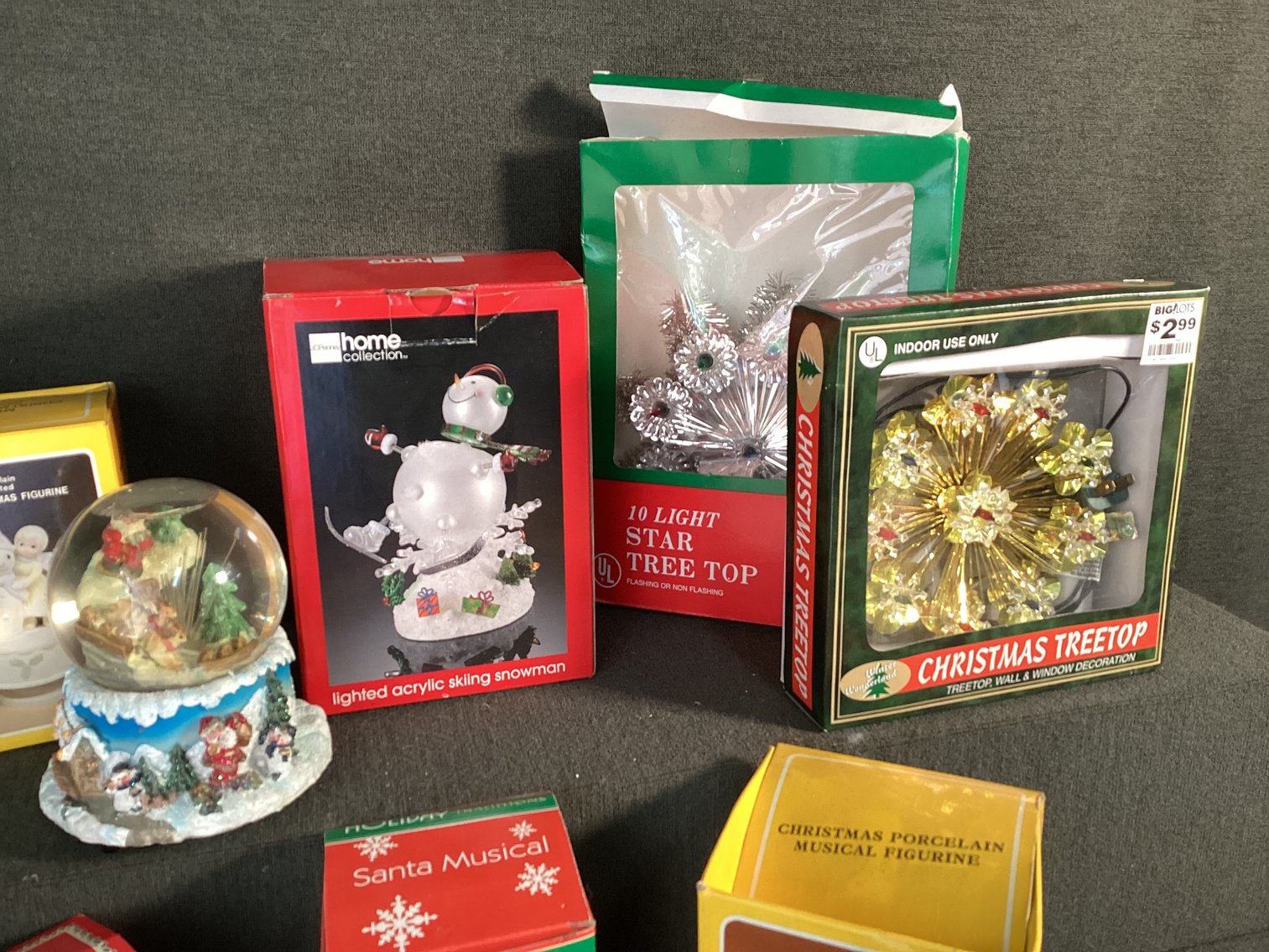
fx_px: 1137
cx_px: 634
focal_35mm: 31
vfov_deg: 45.4
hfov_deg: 58.3
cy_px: 476
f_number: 2.4
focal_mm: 3.3
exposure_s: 1/60
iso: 160
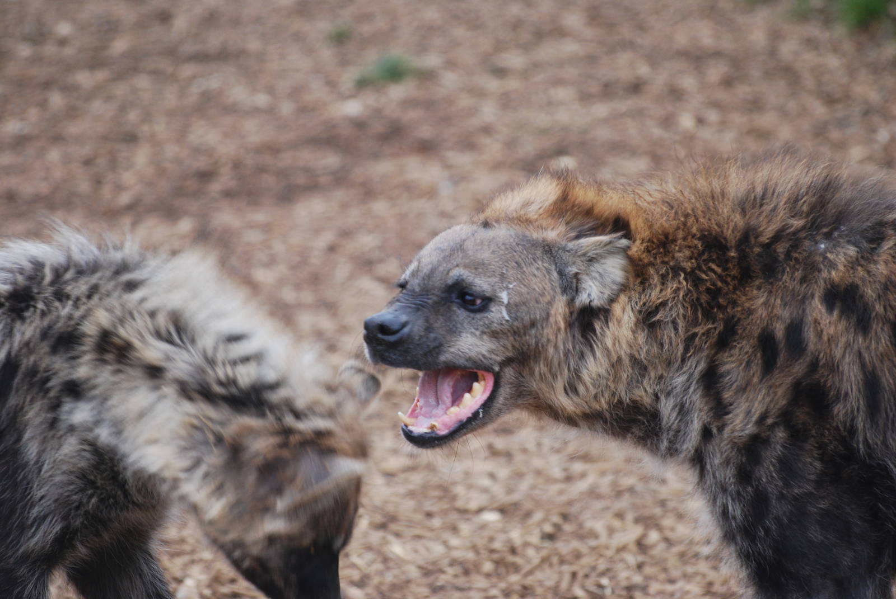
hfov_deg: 5.1
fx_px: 10092
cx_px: 448
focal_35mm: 405
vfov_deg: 3.4
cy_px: 300
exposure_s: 1/160
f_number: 5.6
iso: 400
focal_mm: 270
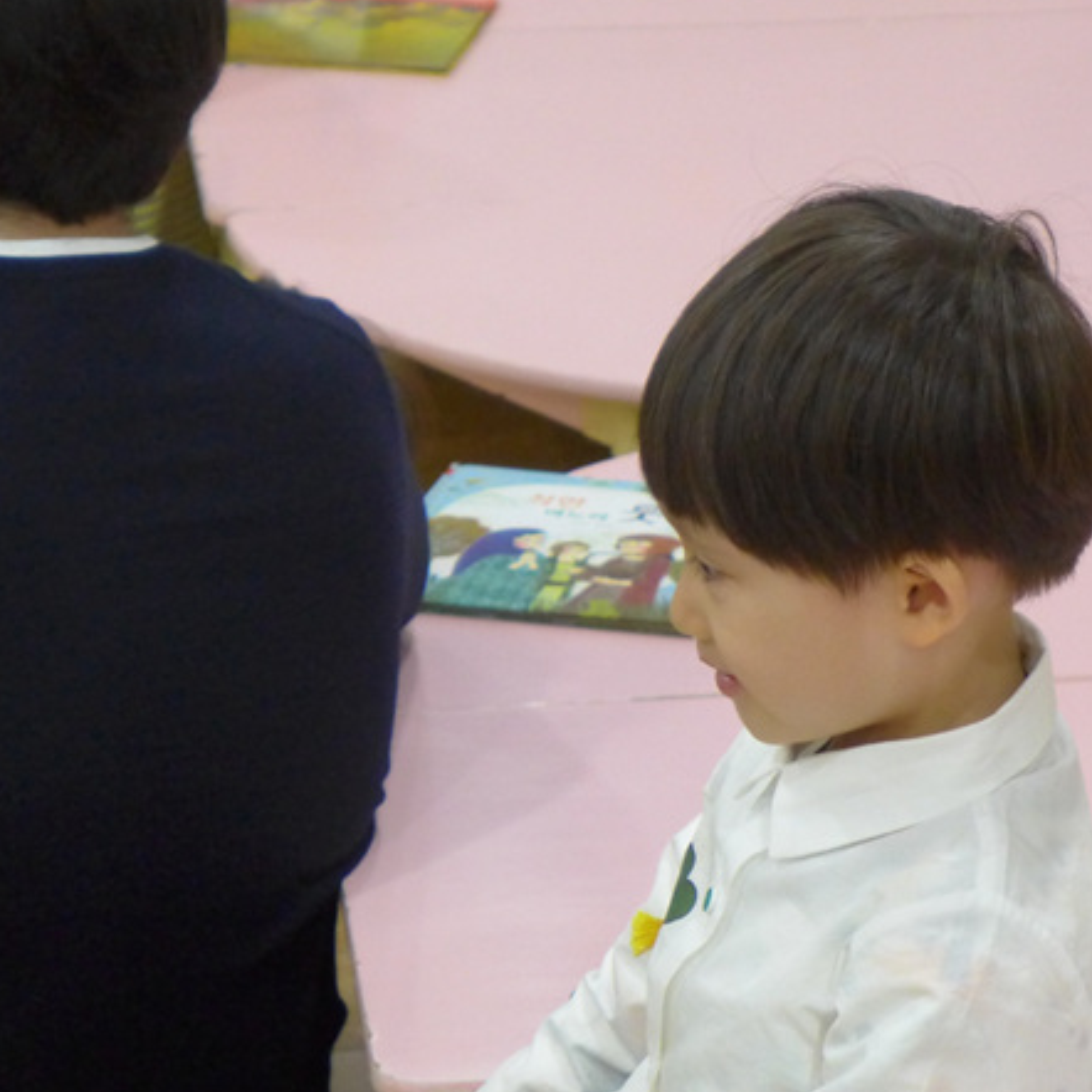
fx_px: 5139
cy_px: 586
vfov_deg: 12.1
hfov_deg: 12.1
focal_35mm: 144
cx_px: 746
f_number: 2.3
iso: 800
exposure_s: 1/200
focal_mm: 17.7
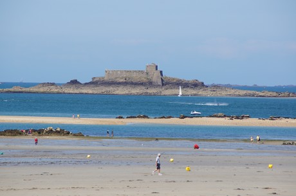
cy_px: 98
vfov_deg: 4.6
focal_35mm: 300
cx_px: 148
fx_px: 2462
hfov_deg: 6.9
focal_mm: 200
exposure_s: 1/320
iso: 100
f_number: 8
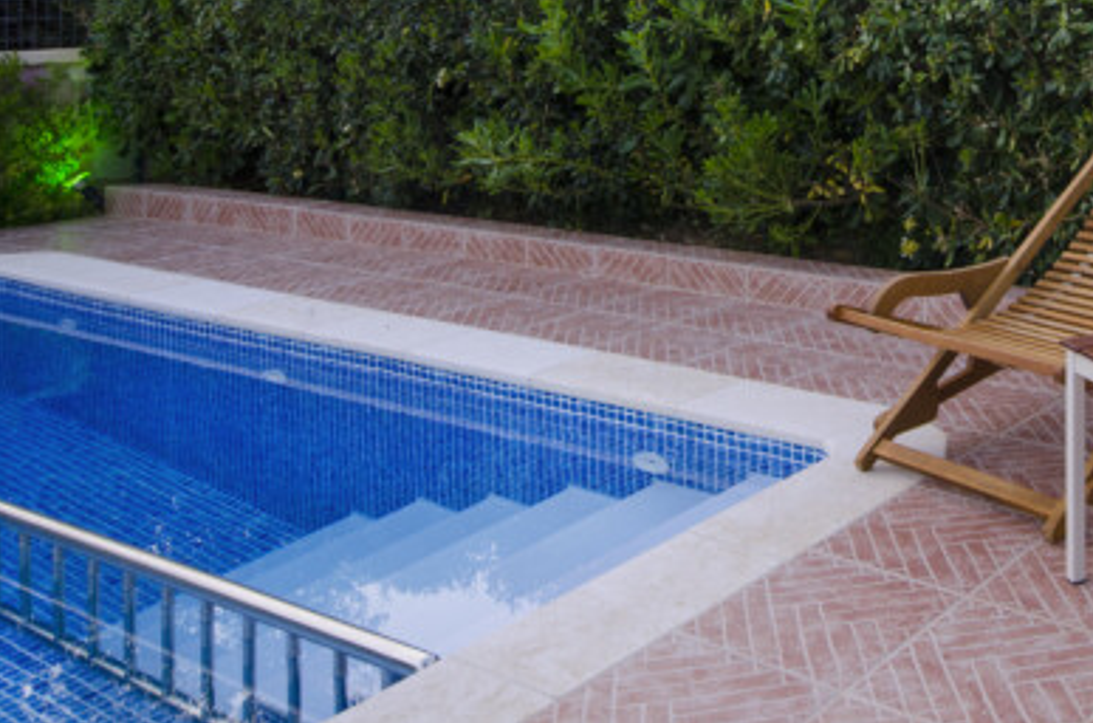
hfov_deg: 43.3
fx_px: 1242
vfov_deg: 30.4
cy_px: 20
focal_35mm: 41
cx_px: 993
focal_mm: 14
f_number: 8
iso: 250
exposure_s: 1/50
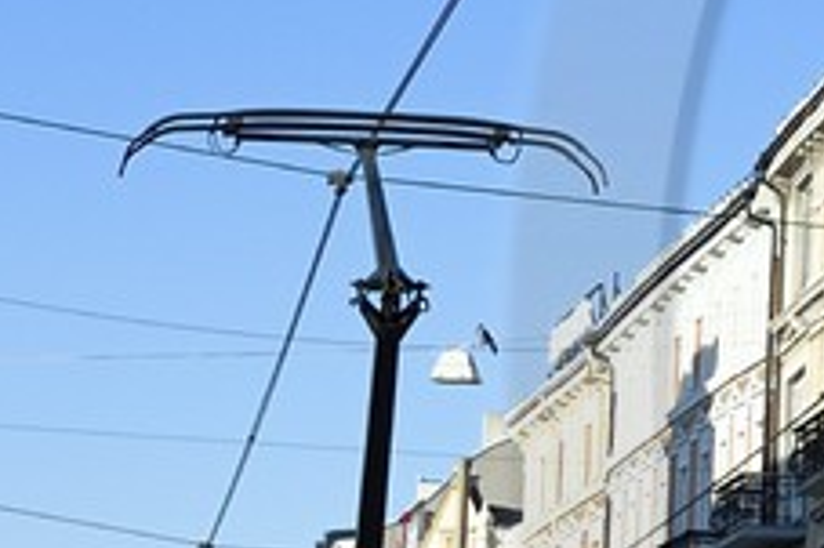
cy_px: 392
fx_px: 5169
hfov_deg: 8.3
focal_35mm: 226
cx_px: 1986
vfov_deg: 6.1
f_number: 8
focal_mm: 32
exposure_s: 1/500
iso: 200
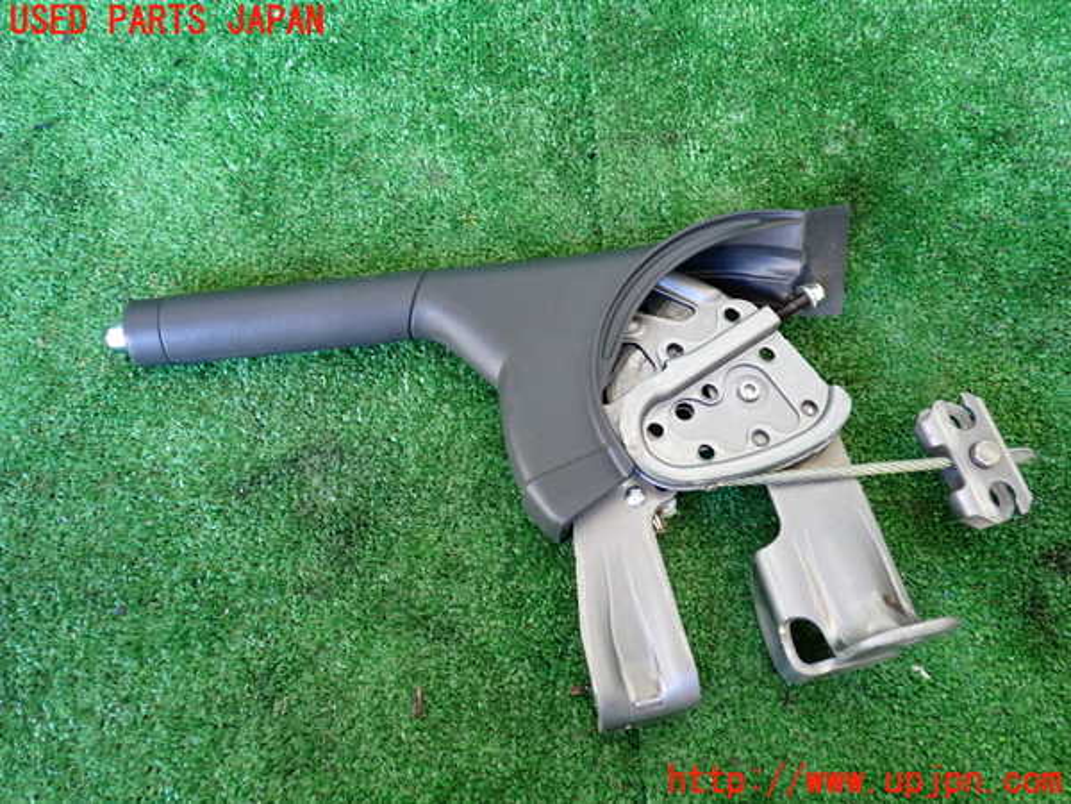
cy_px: 402
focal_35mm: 30
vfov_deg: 46.8
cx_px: 536
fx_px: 928
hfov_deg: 60.0
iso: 320
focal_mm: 5.4
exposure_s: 1/30
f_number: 2.3
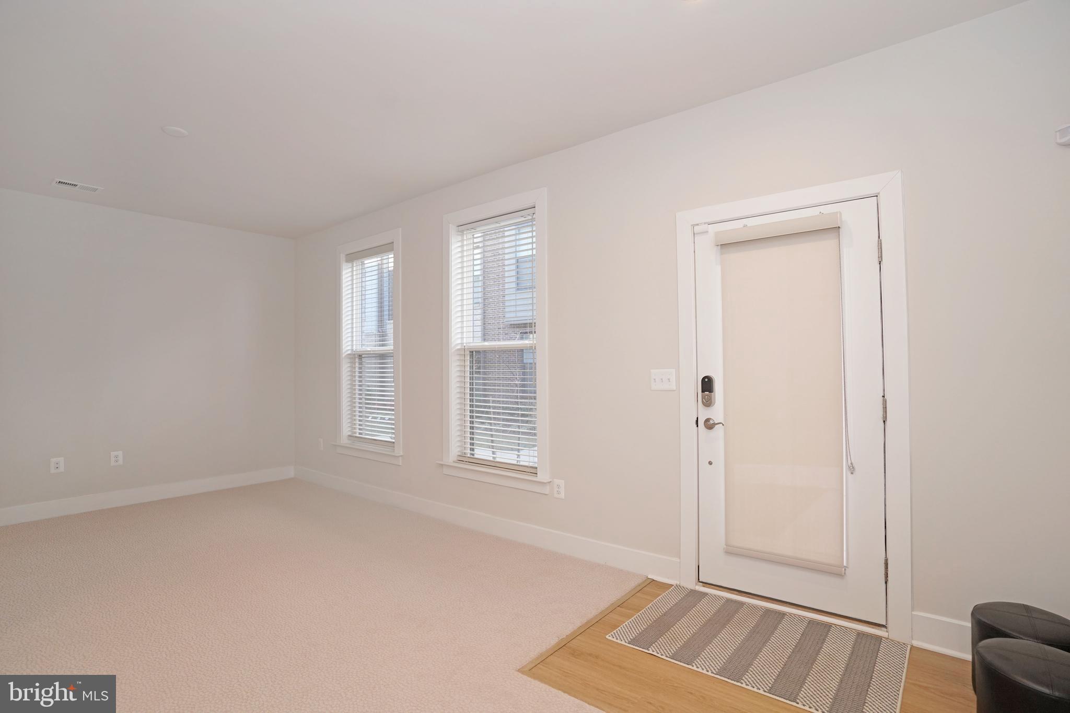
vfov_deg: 70.4
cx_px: 535
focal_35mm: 17
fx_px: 505
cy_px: 356
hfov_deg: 93.3
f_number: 4
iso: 1000
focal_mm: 17
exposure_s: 1/160
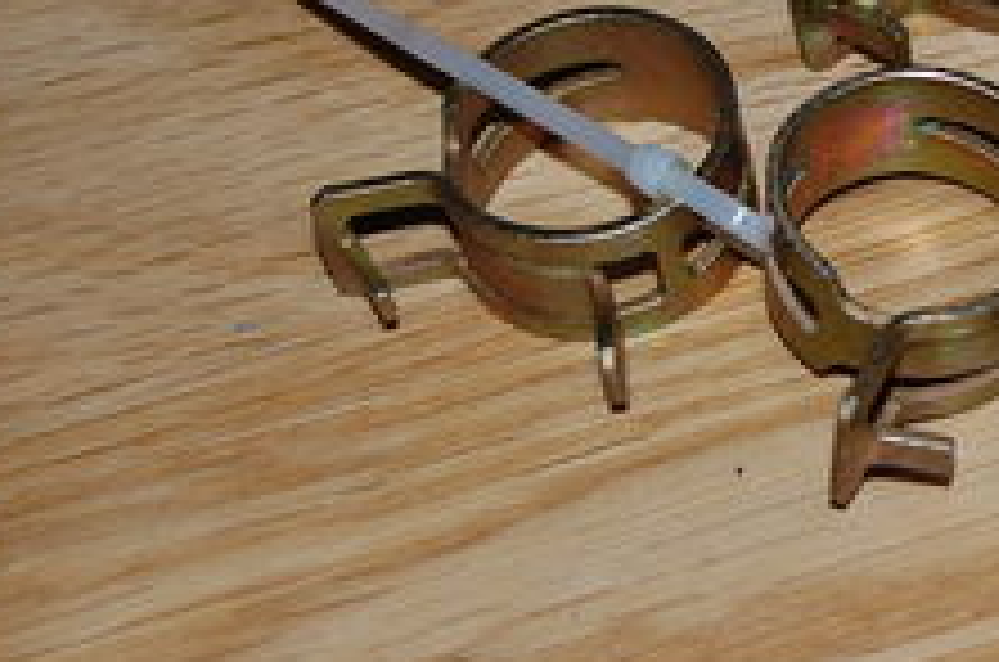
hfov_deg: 10.4
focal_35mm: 194
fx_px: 5384
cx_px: 1161
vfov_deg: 7.0
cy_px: 234
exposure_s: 1/125
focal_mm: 45
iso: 200
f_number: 5.6
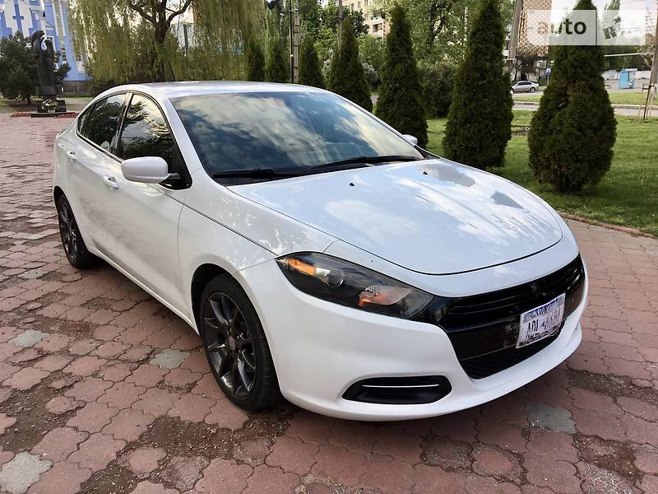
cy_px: 247
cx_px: 329
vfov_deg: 48.2
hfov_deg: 61.7
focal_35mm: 29
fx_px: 551
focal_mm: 4.2
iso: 25
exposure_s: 1/432
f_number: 2.2
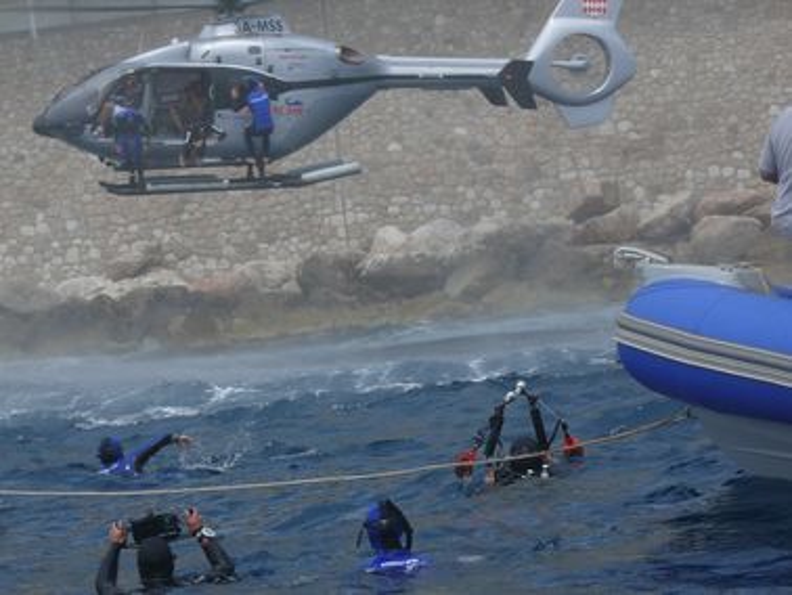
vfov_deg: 9.7
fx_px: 3503
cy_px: 298
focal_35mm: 153
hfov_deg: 12.9
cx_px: 396
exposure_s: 1/160
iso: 100
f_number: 10
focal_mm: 32.4
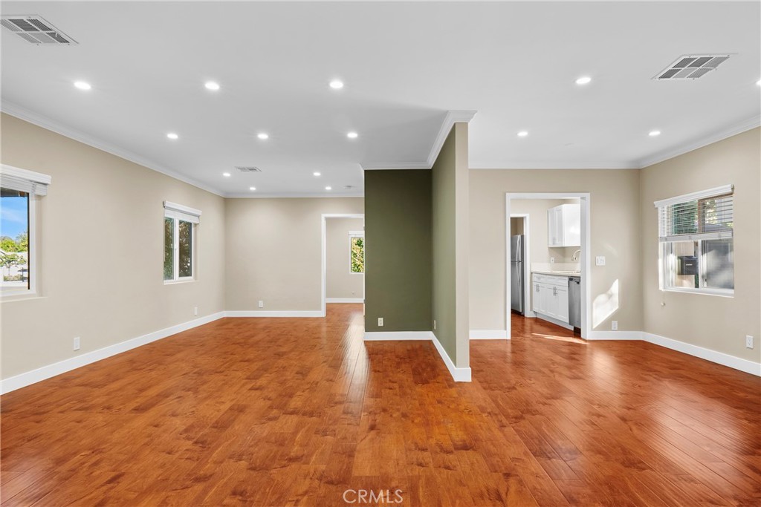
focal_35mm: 20
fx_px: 423
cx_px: 380
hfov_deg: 84.0
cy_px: 254
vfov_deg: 61.9
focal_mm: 20
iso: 320
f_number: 9.5
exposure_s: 1/6
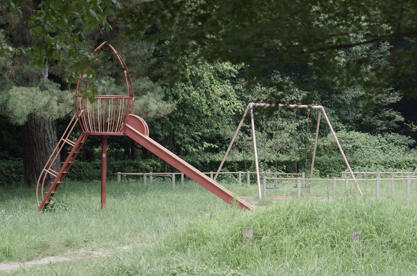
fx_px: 1214
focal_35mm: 105
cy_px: 138
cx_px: 208
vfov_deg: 13.0
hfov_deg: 19.5
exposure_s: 1/200
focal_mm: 70
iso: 100
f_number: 6.3
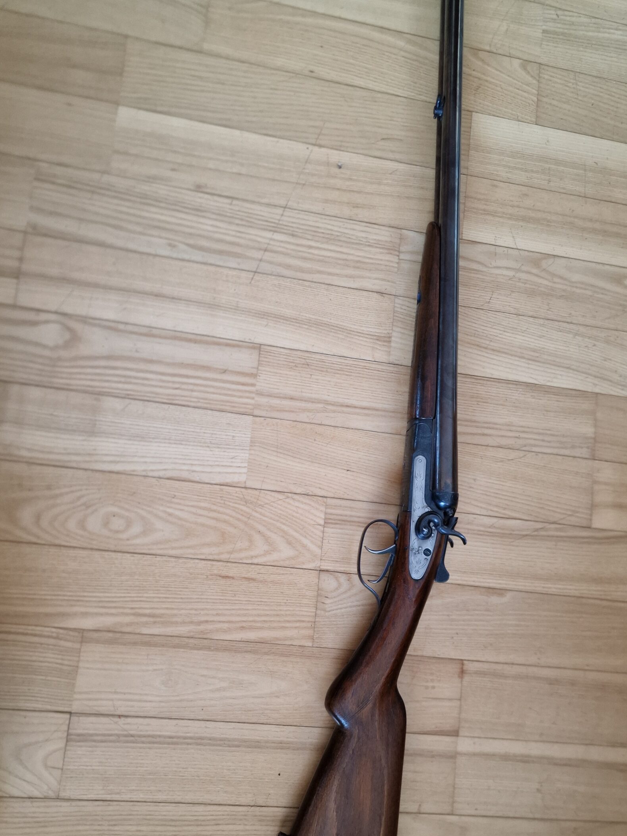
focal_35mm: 28
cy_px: 483
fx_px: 676
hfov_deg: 49.7
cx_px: 337
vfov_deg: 63.1
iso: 500
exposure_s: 1/30
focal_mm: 6.4
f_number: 1.8
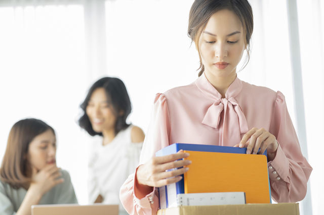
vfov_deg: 16.1
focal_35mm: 85
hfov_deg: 23.9
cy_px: 108
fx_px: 765
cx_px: 162
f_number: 2.8
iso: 400
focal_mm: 85
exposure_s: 1/250
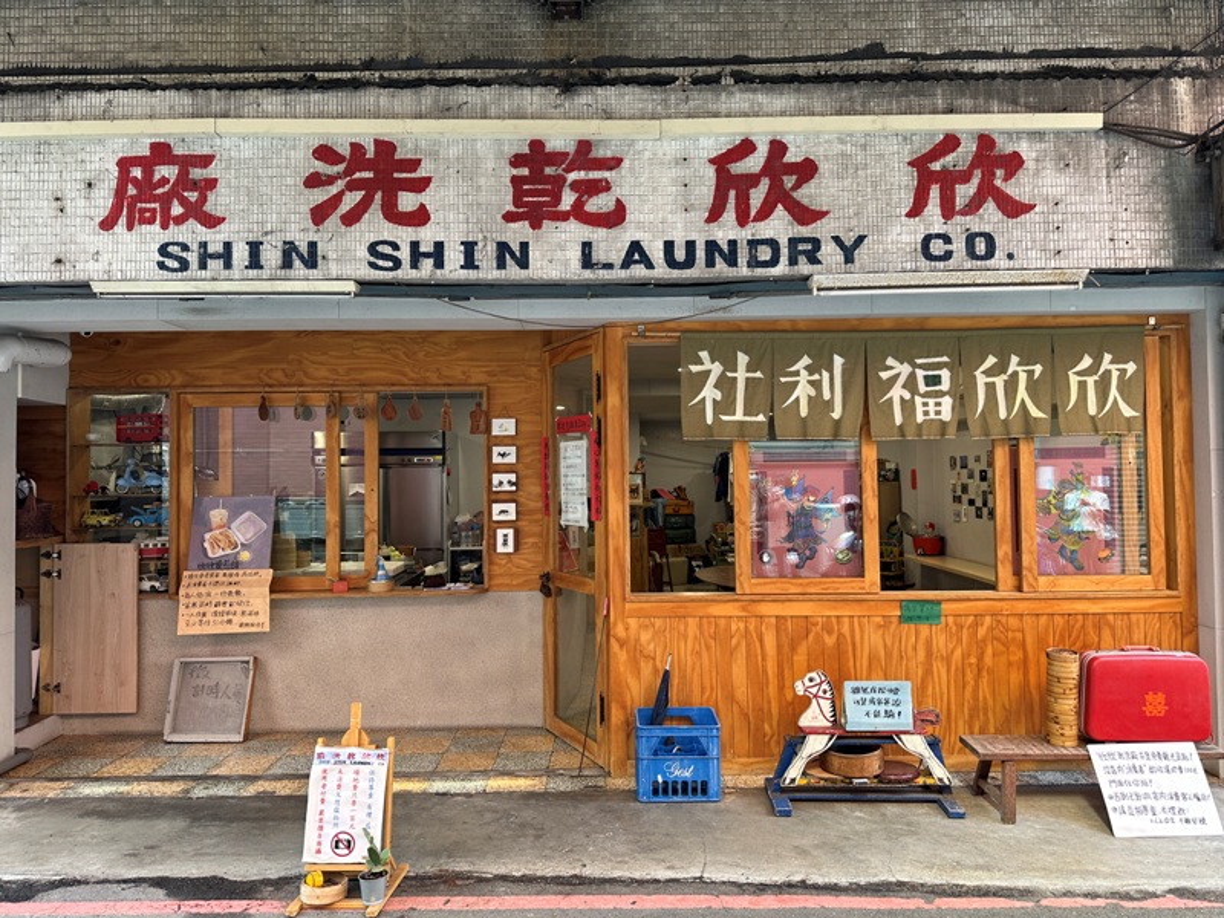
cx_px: 612
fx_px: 849
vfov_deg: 56.8
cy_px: 459
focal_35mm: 24
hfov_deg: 71.6
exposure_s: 1/121
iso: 125
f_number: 1.78
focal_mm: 6.86
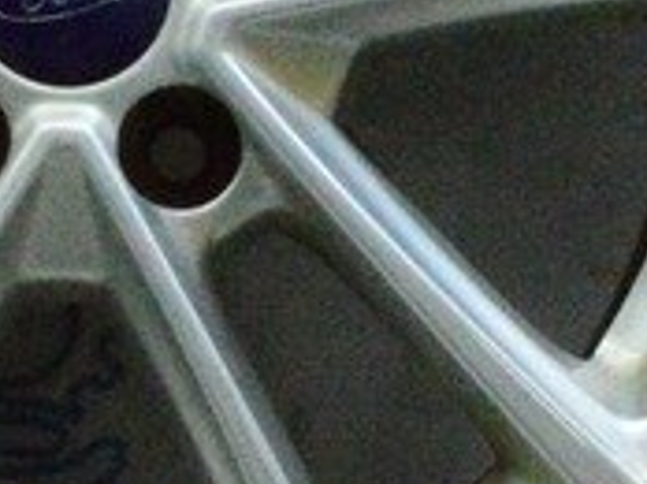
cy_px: 17
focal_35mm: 187
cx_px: 52
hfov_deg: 10.5
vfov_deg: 7.9
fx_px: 3490
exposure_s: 1/60
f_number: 25
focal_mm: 22
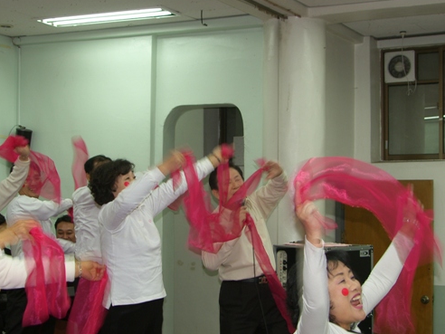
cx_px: 227
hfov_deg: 29.8
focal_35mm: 65
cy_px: 182
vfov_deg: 22.6
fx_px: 836
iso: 50
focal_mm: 12.9
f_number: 2.5
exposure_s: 1/50
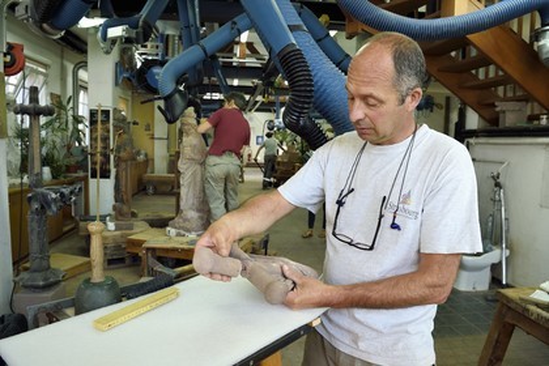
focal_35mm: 24
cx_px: 274
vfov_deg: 53.1
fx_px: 366
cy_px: 183
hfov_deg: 73.7
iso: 800
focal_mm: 24
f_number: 8
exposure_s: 1/100
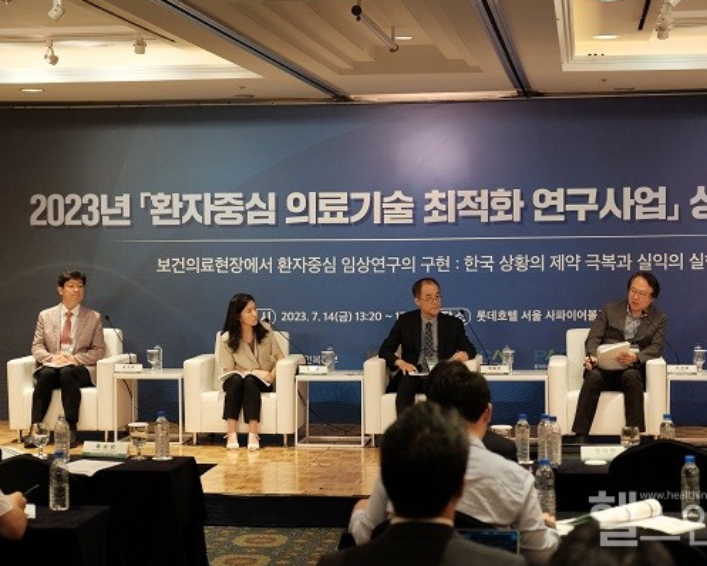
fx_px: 1612
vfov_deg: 19.9
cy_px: 283
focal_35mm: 77
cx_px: 397
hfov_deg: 24.7
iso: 1600
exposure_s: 1/125
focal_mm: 45.5
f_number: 2.8
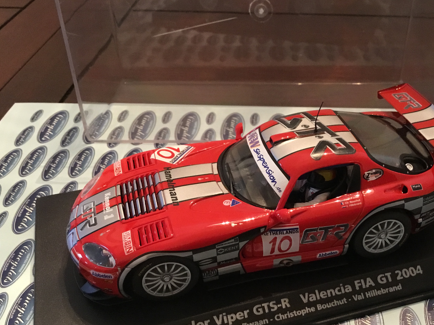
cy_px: 203
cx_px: 267
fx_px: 514
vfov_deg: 34.9
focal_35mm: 41
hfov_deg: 45.5
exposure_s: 1/15
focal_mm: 3.3
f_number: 2.4
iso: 200
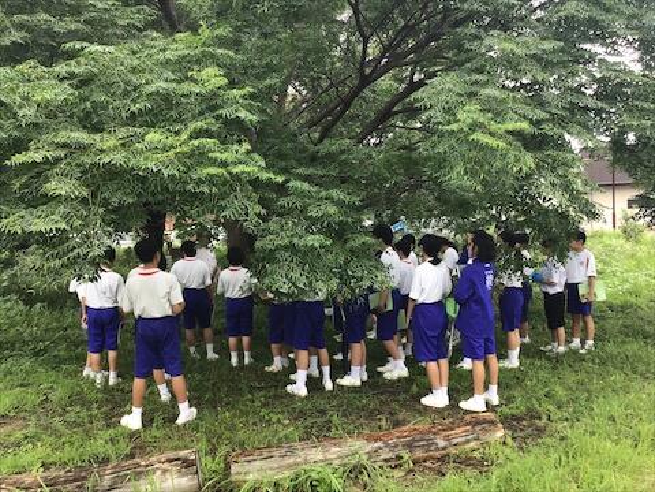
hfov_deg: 58.4
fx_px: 587
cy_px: 246
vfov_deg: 45.4
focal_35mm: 31
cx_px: 328
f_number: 2.4
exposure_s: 1/144
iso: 25
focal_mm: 3.3
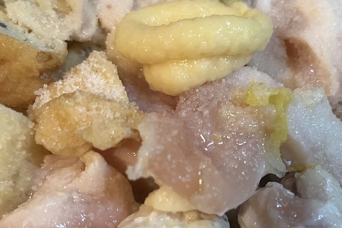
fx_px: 475
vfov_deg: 26.5
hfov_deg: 39.2
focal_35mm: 50
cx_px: 227
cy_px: 180
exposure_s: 1/50
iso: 250
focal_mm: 5.1
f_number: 1.6
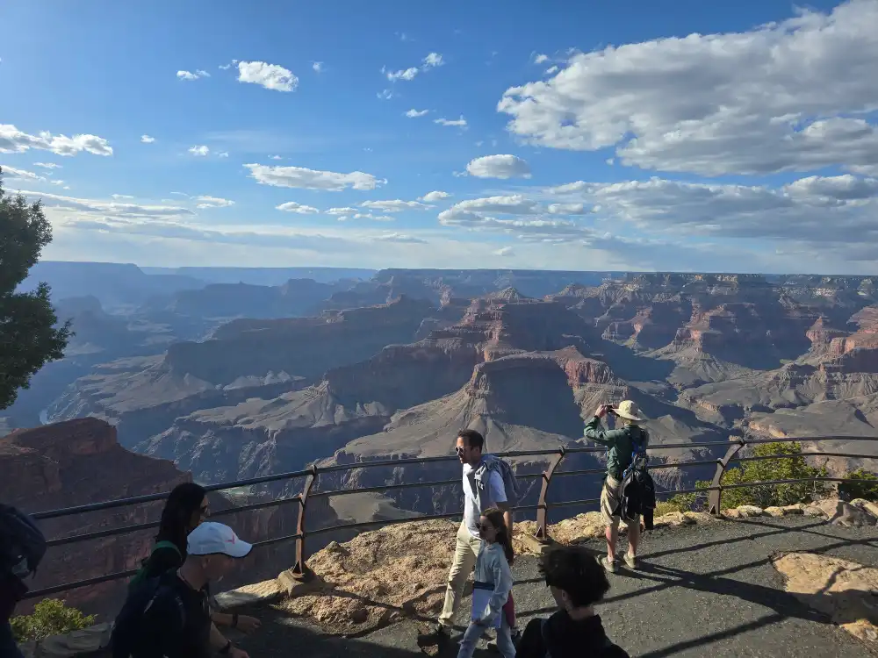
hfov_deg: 73.9
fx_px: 583
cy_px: 329
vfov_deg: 58.9
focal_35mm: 23
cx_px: 439
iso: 12
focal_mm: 6.3
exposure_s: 1/992
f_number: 1.7
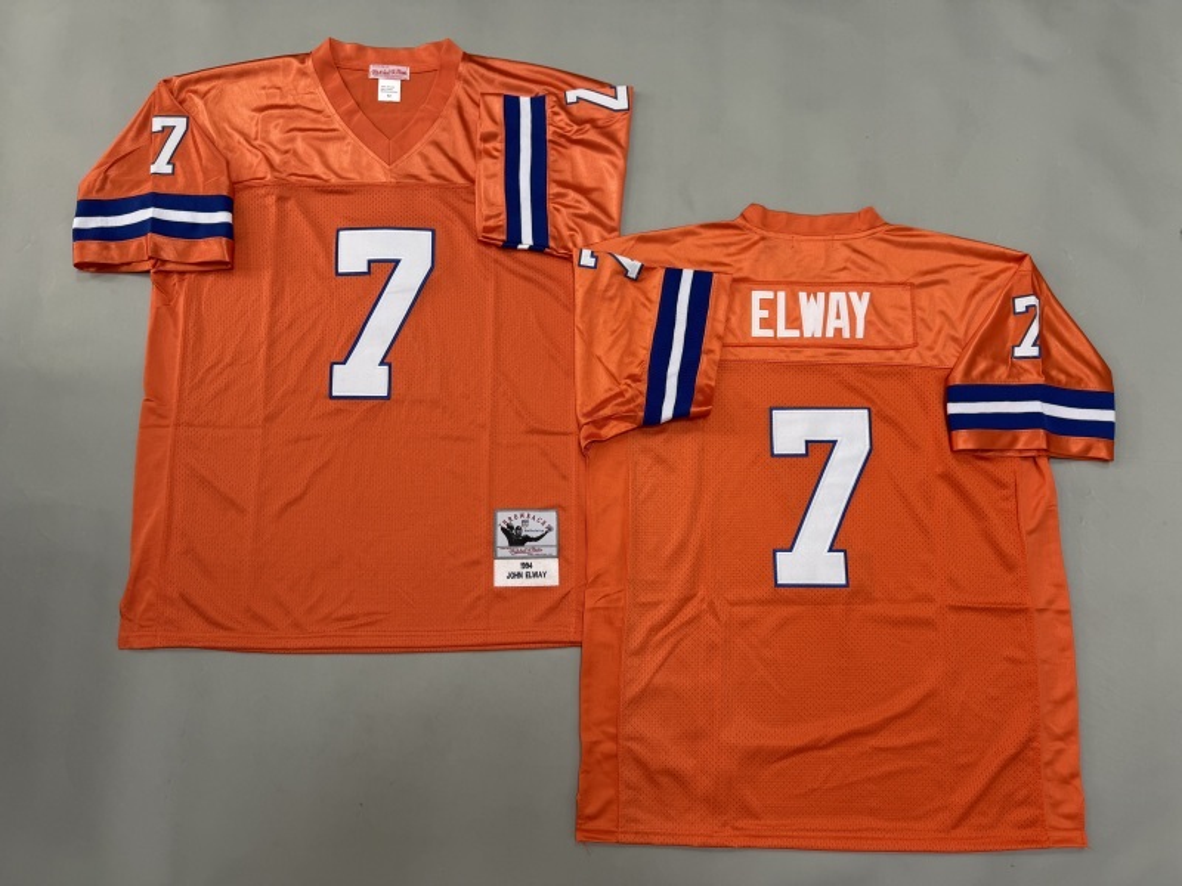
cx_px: 591
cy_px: 443
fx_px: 820
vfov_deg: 56.8
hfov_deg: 71.6
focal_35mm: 24
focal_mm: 6.76
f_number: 1.78
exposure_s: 1/50
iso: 125
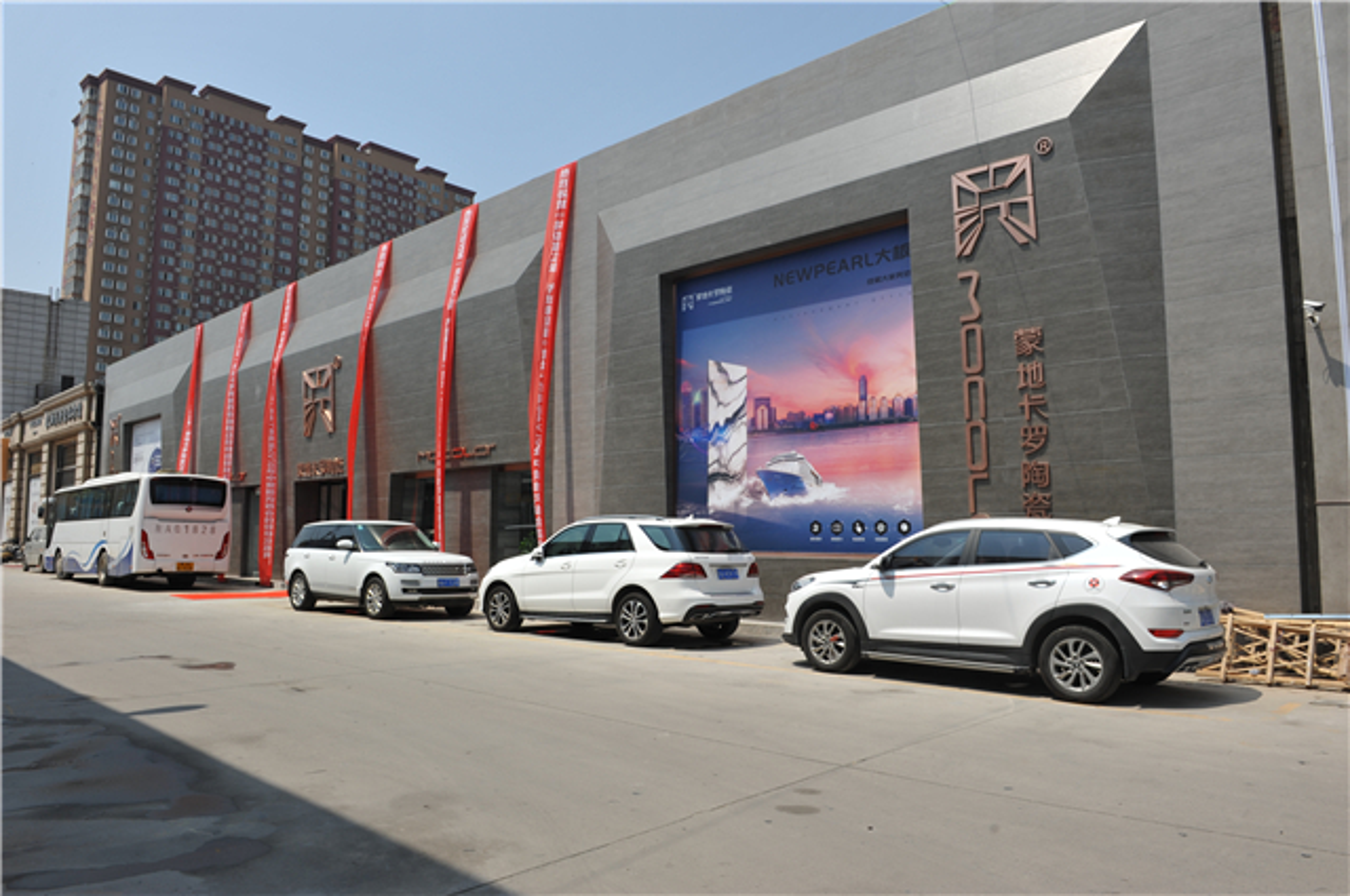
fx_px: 899
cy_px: 448
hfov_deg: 73.8
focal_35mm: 24
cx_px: 675
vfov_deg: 53.0
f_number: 10
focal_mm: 24
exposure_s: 1/400
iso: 200
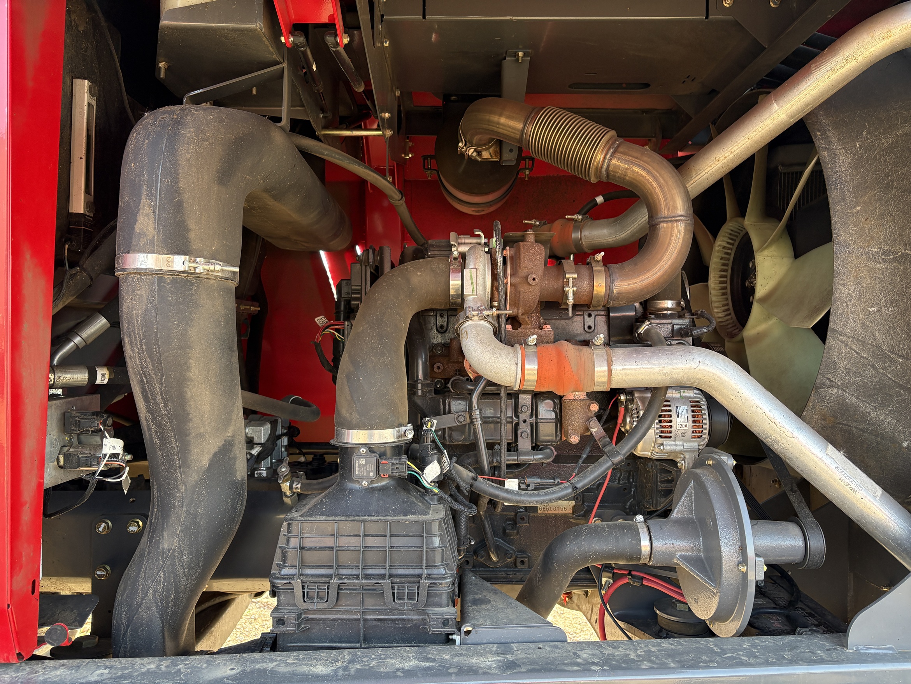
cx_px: 456
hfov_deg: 67.3
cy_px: 342
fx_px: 684
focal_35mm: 26
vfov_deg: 53.1
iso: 125
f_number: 1.6
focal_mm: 5.96
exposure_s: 1/129
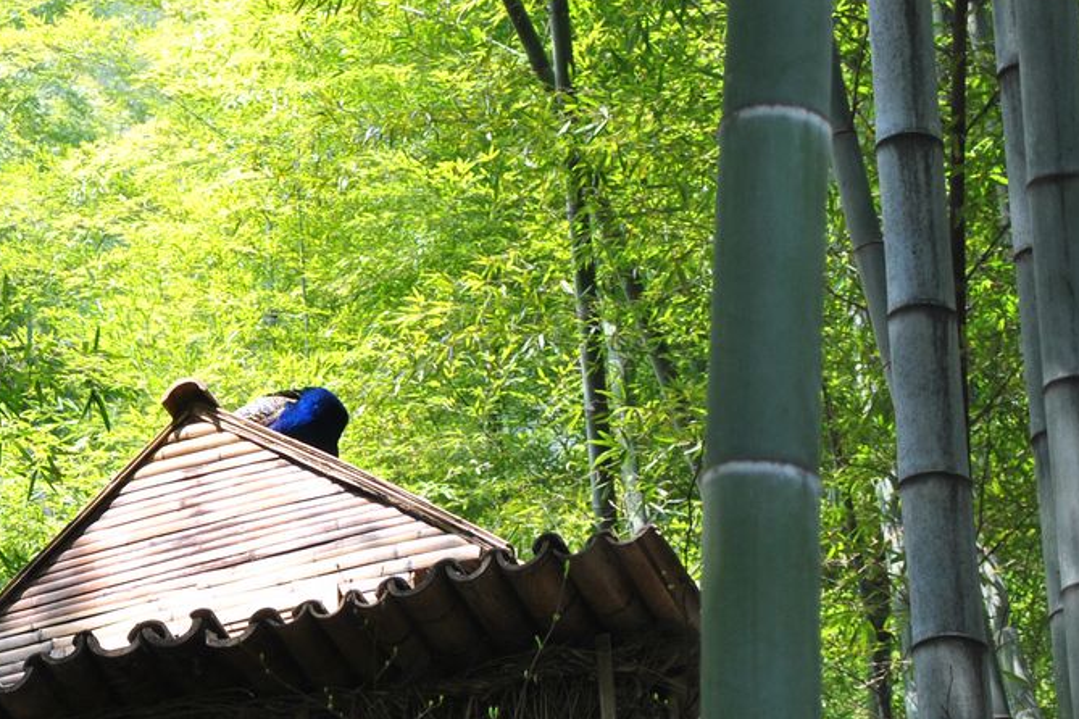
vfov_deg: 8.7
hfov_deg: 12.9
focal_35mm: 158
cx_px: 79
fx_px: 4734
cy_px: 522
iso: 200
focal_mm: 55
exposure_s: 1/60
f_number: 7.1
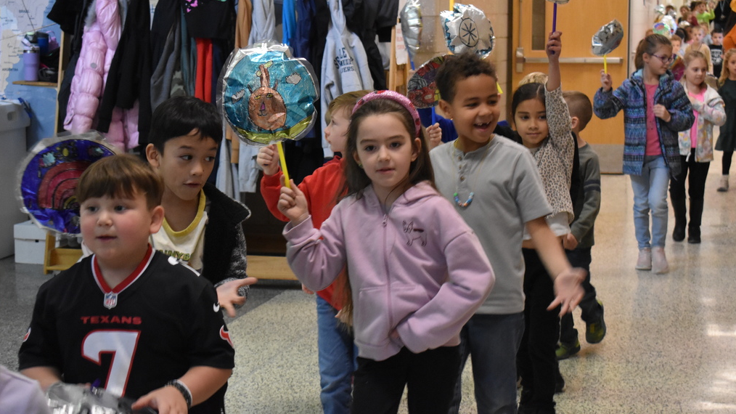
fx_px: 1424
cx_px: 368
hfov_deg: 29.0
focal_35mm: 73
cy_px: 188
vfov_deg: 16.5
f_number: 5.3
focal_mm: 46
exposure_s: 1/80
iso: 3200
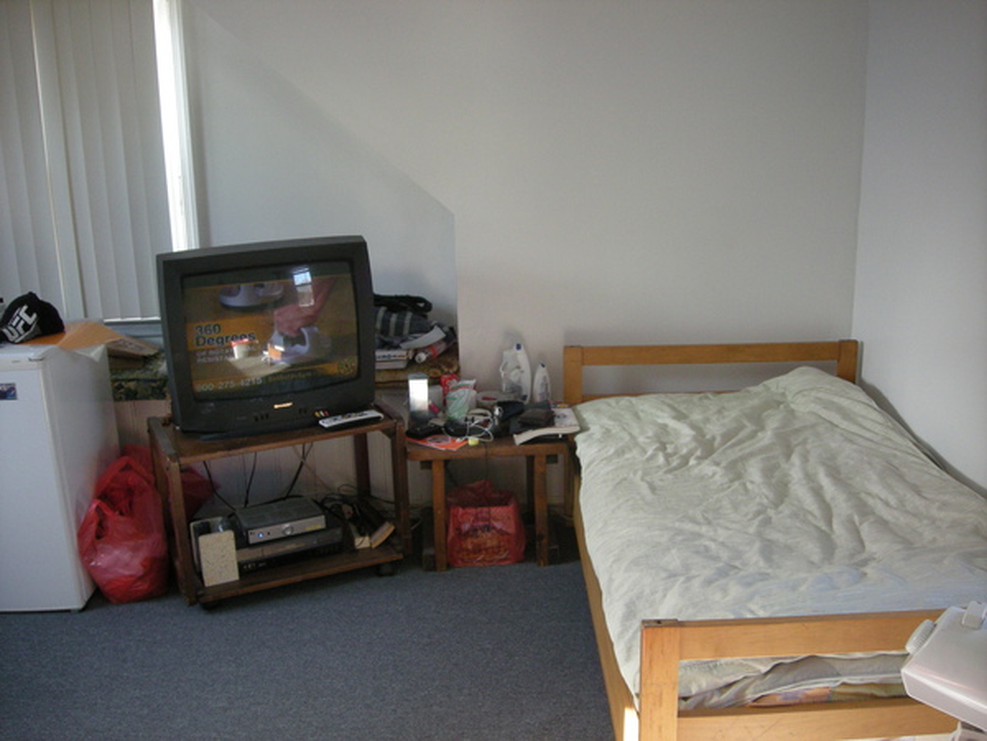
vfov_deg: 40.7
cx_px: 494
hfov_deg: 52.6
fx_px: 998
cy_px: 370
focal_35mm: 35
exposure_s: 1/59.8
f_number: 2.8
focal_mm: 5.7
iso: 188
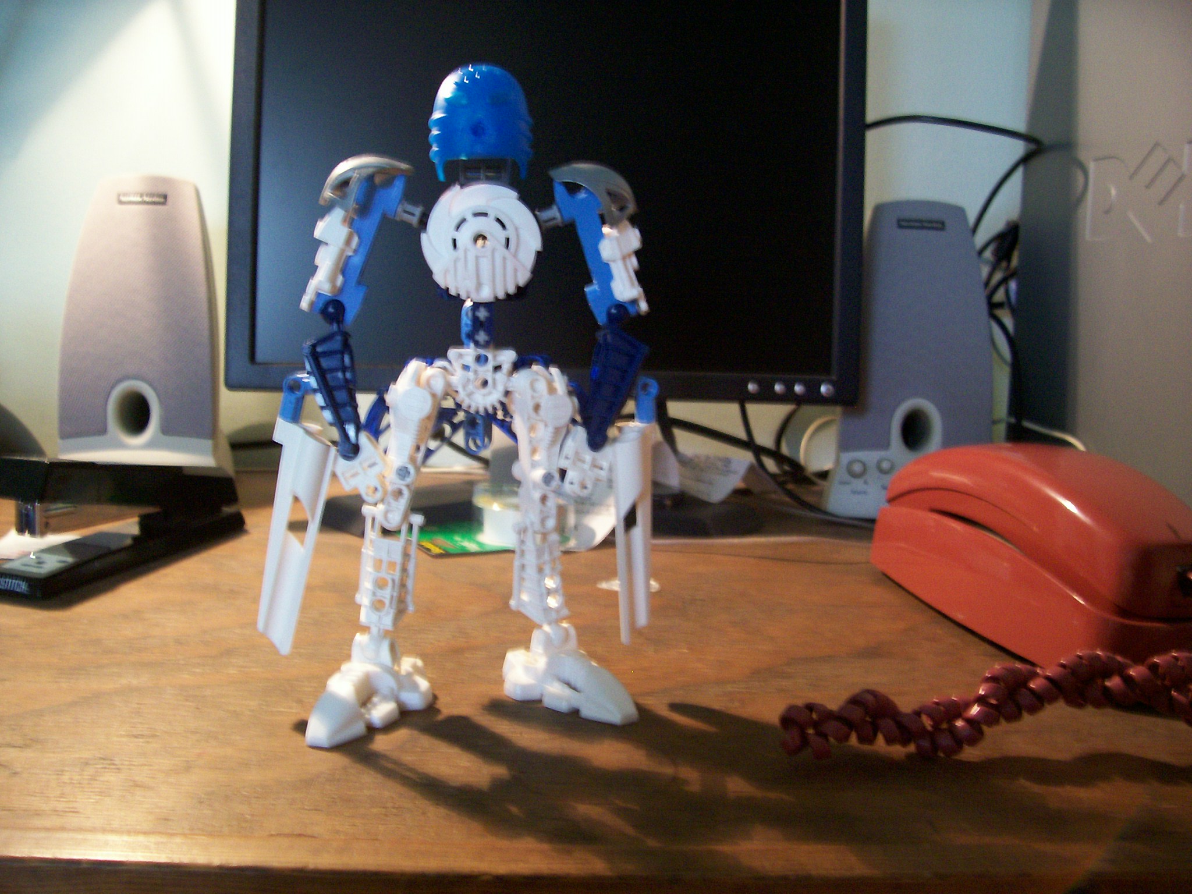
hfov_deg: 54.0
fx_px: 1171
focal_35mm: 34
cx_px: 596
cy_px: 447
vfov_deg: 41.8
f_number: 2.7
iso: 160
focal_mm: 5.6
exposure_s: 1/8
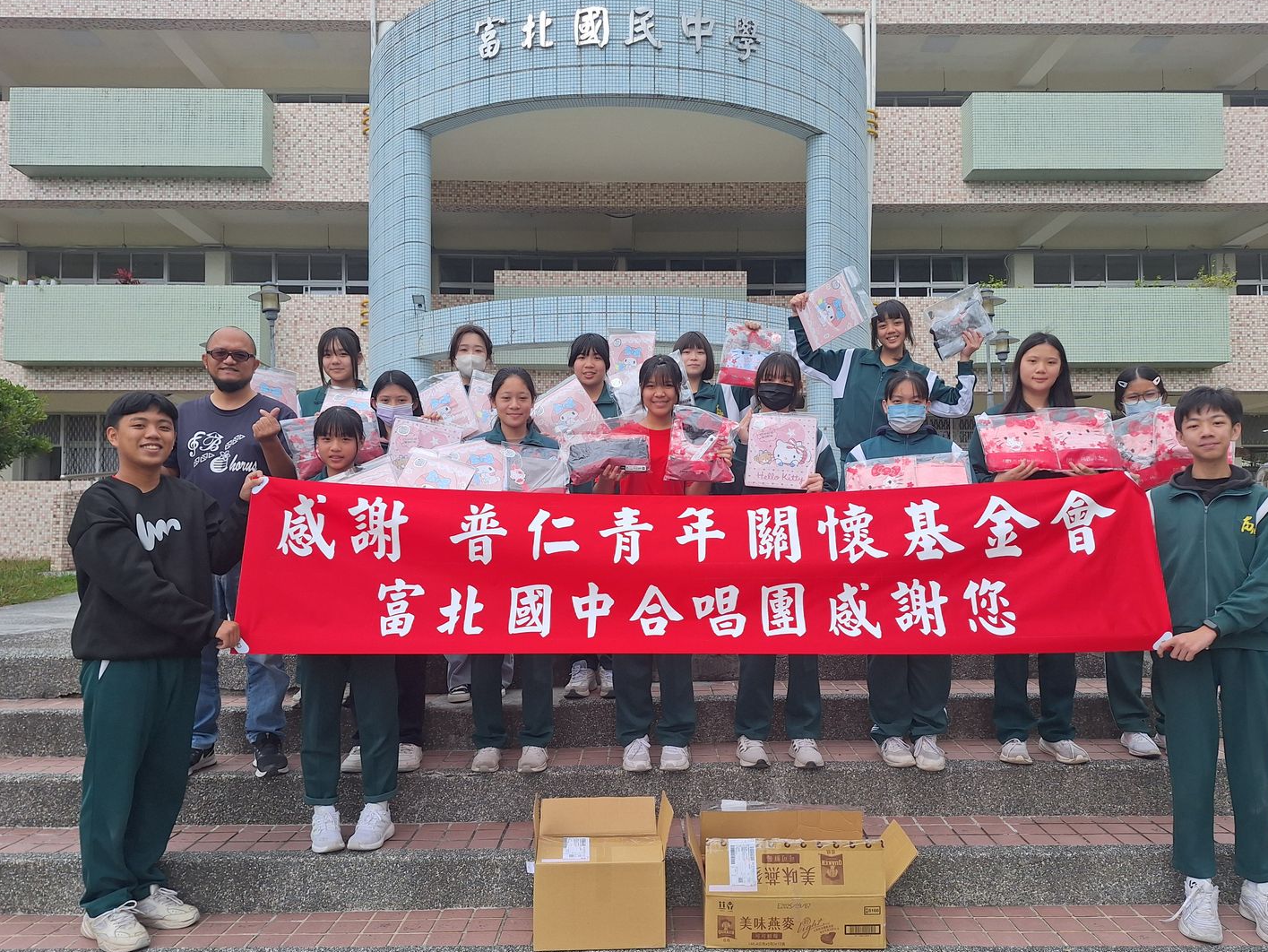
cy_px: 497
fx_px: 953
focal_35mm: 26
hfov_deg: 67.3
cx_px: 630
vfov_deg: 53.1
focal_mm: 5.54
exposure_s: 1/1486
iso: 40
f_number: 1.8
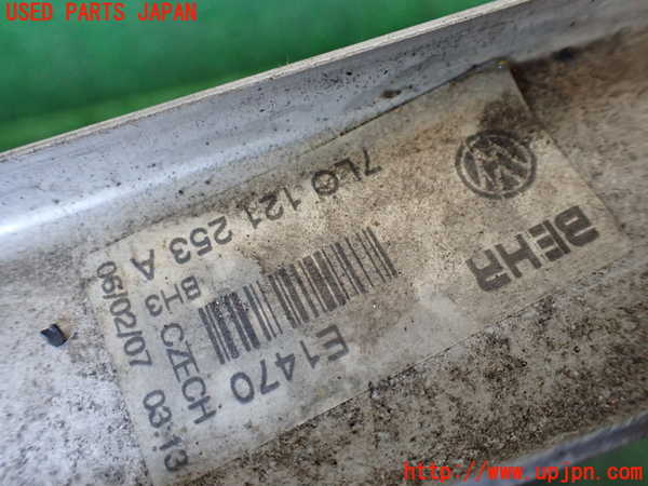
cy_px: 243
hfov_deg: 60.0
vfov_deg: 46.8
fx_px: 562
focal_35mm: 30
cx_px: 324
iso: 800
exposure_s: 1/125
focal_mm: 5.4
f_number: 2.3
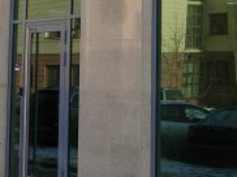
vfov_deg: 14.6
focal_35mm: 99
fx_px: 677
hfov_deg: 19.9
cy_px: -18
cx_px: 132
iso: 50
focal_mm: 7.5
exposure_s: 1/186
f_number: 4.3
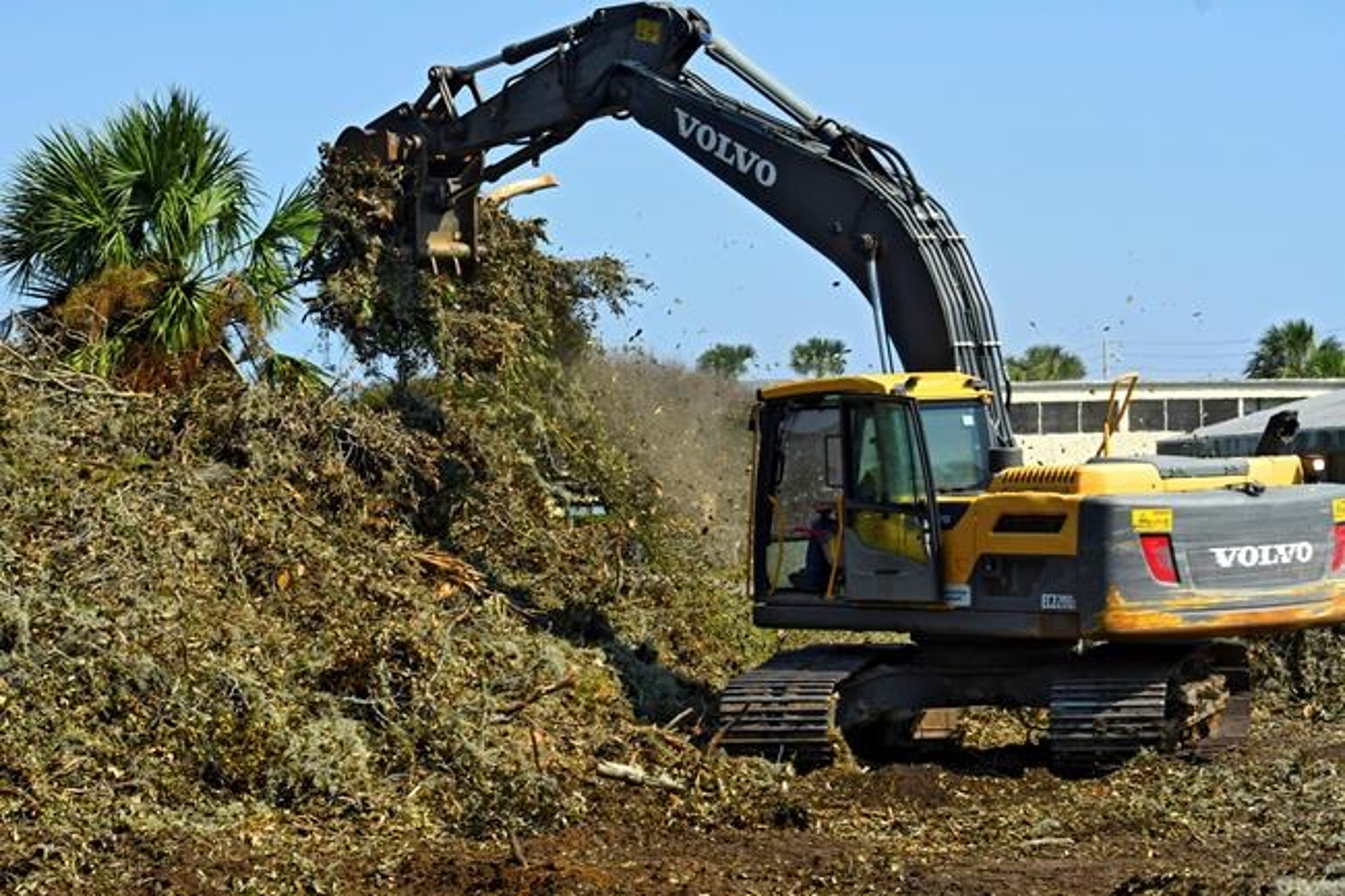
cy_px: 448
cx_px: 672
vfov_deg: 13.0
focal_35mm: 105
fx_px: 3922
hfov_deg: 19.5
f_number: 14
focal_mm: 70
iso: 400
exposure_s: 1/800
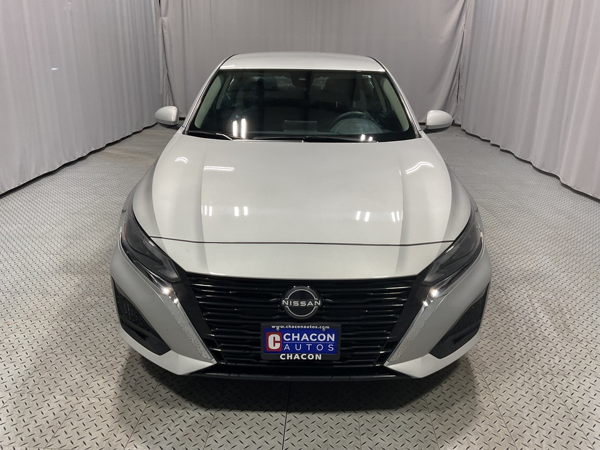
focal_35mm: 29
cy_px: 225
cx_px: 300
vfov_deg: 48.2
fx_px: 503
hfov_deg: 61.7
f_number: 1.8
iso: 50
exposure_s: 1/120
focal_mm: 3
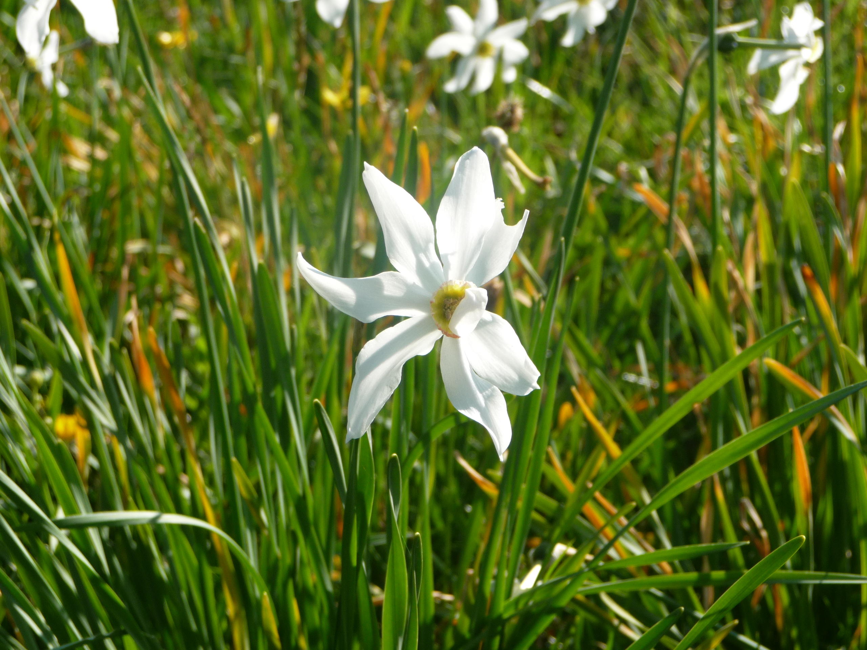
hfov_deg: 27.0
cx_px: 434
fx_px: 1803
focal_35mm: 72
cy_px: 325
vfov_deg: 20.4
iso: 100
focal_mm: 12.2
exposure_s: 1/400
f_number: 4.6
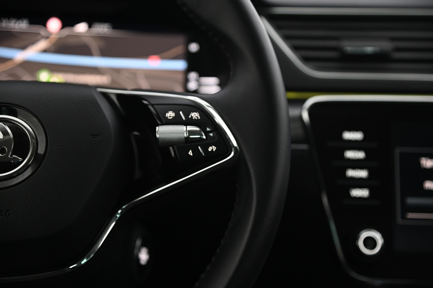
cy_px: 144
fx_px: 985
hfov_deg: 24.8
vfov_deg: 16.6
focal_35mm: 82
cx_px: 216
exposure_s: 1/20
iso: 2000
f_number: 4.5
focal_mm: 82
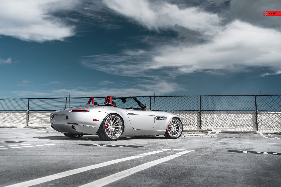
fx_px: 281
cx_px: 140
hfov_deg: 53.1
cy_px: 94
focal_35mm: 36
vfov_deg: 36.9
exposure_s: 1/400
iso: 100
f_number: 6.3
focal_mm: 36
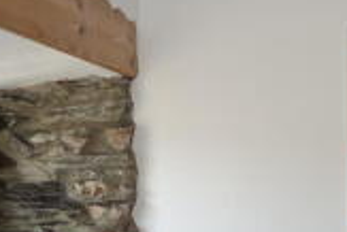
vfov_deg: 19.3
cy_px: 188
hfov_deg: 28.8
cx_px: 200
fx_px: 675
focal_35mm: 70
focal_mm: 8.8
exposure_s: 1/40
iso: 125
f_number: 2.8
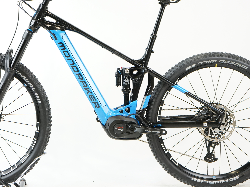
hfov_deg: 24.4
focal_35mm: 80
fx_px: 578
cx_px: 95
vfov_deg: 18.4
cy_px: 65
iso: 2000
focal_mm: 55
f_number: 5
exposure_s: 1/200
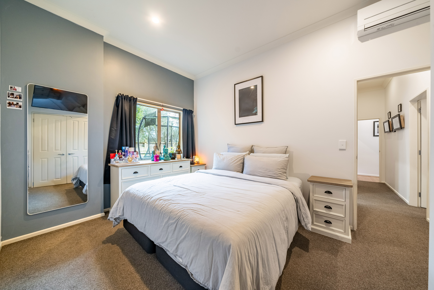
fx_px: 145
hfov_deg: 112.6
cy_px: 145
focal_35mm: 12
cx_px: 217
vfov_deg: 90.0
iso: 1000
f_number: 6.3
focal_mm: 12
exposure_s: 1/100
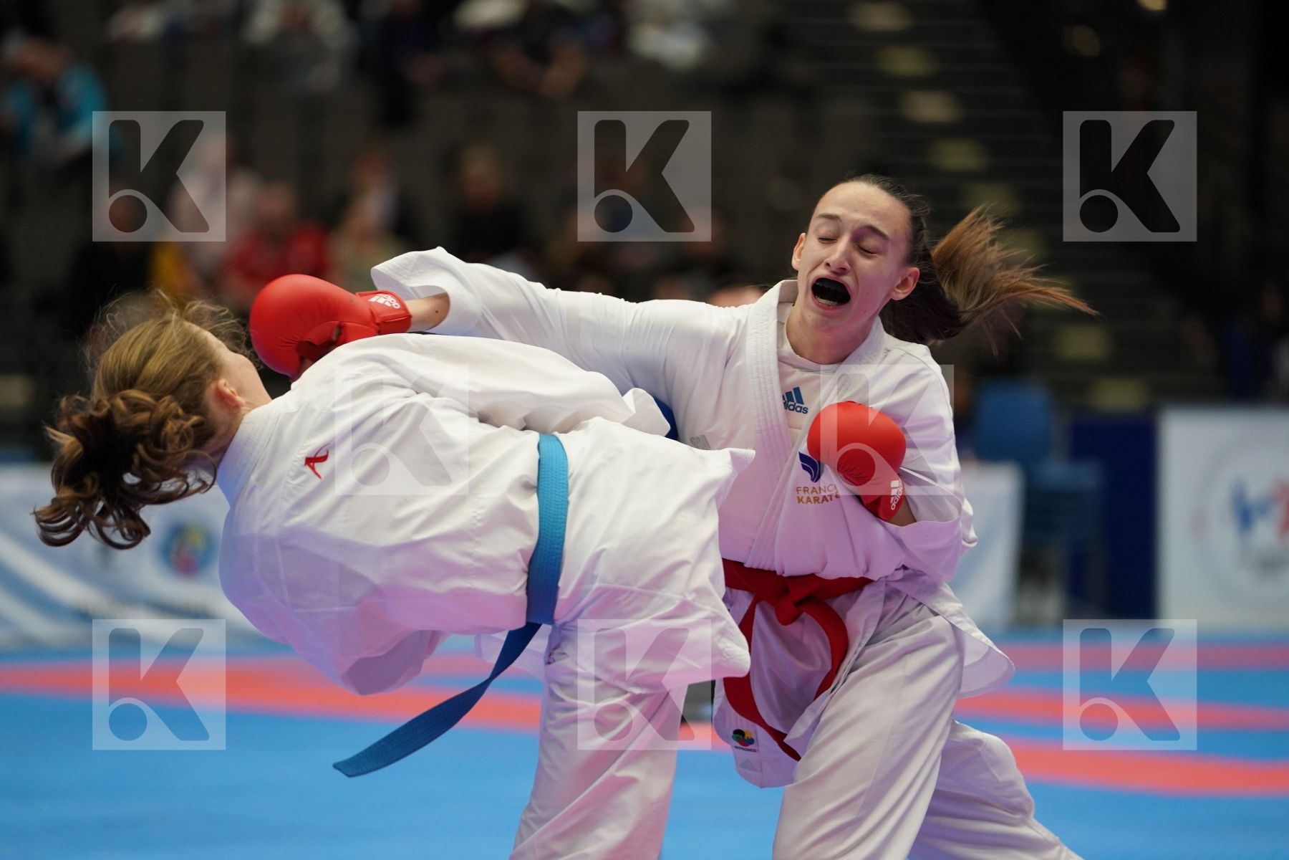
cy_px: 430
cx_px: 644
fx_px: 6767
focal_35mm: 189
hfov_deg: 10.9
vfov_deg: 7.3
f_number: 2.8
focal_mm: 189
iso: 2000
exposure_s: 1/1000
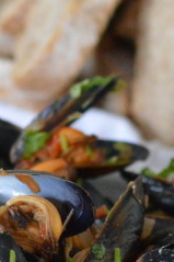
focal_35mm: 257
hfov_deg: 5.3
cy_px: 286
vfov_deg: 8.0
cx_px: 189
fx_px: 1866
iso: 2500
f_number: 2.8
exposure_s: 1/60
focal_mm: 40
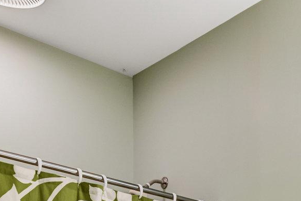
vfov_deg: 18.8
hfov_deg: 28.7
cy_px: 334
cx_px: 368
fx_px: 502
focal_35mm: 60
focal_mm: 17
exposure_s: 1/15
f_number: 8
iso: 400
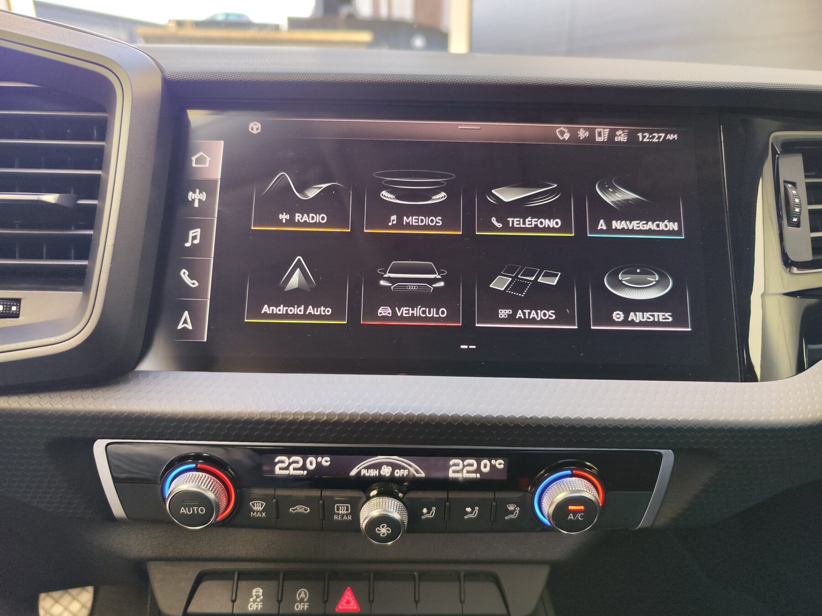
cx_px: 411
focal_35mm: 23
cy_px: 308
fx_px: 546
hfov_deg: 73.9
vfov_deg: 58.9
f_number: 1.69
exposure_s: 1/100
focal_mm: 7.01
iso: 288
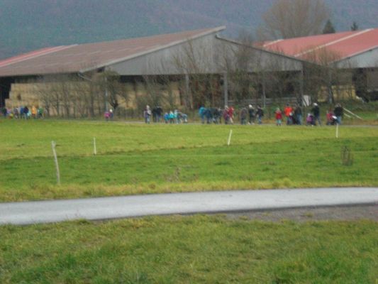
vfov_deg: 13.0
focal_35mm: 114
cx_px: 189
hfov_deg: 17.3
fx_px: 1245
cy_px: 142
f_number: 5.9
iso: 800
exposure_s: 1/25
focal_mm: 18.9
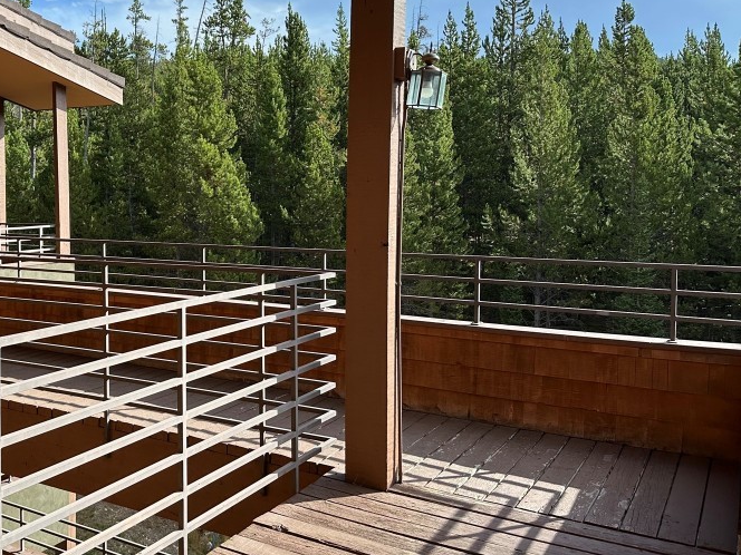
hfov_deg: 48.3
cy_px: 234
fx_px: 792
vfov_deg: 38.6
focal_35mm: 37
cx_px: 189
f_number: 1.78
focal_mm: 6.86
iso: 80
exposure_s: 1/1779
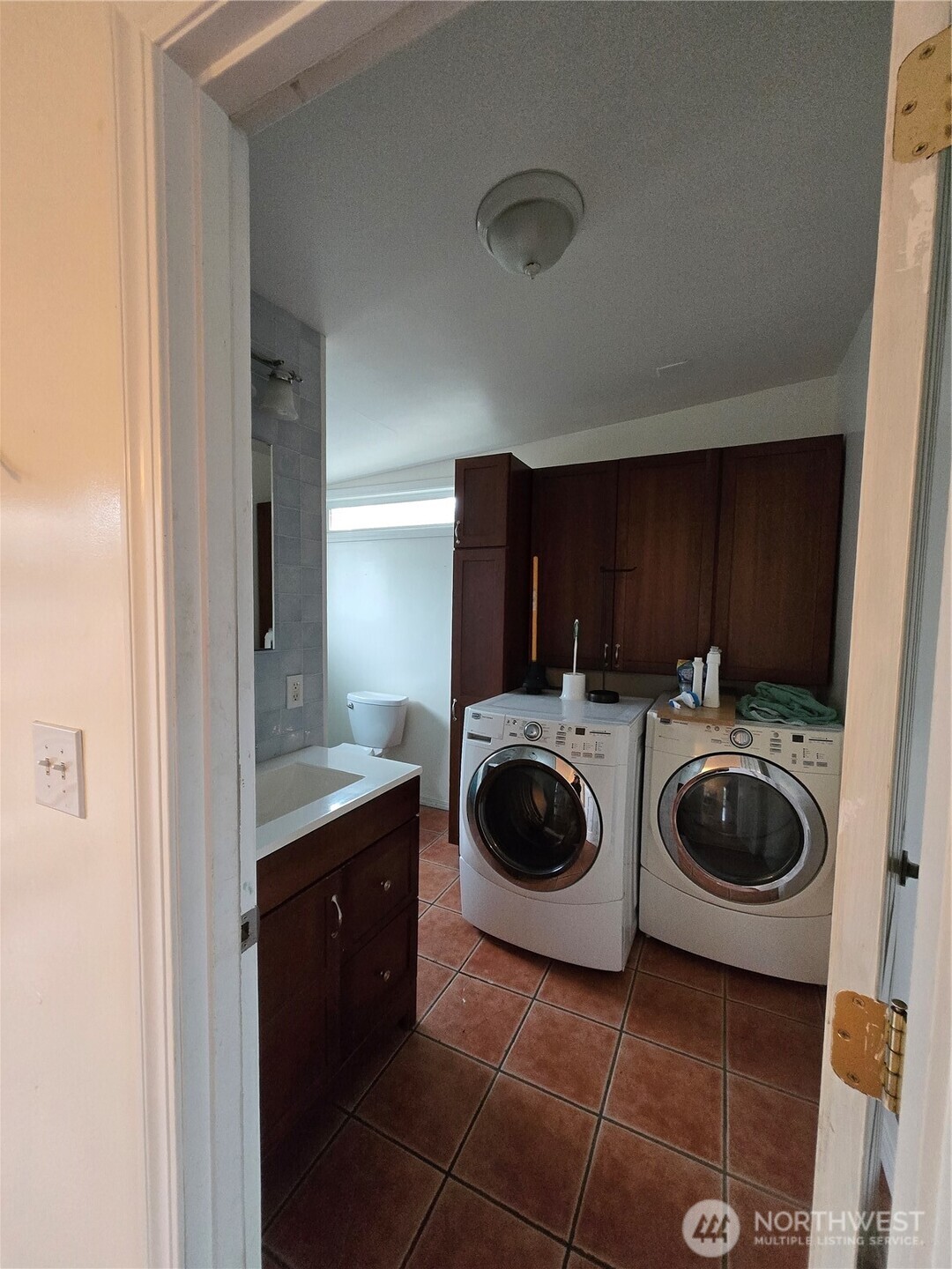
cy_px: 634
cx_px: 476
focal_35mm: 13
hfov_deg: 89.9
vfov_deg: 106.2
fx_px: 477
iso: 640
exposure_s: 1/60
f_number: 2.2
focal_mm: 1.7
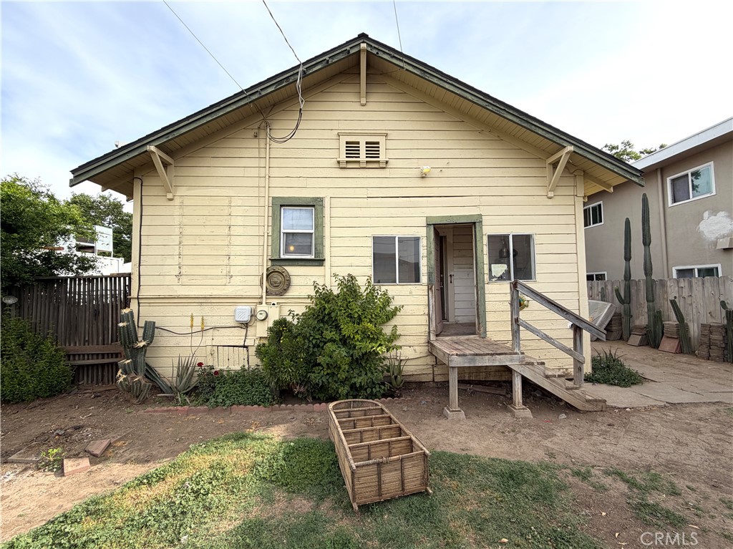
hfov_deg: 102.1
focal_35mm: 14
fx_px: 296
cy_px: 274
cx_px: 366
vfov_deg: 85.6
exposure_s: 1/770
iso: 32
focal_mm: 2.22
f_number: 2.2
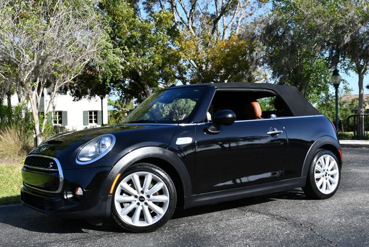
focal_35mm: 44
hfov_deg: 44.5
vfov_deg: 30.6
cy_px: 124
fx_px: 451
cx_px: 184
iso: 140
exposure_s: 1/250
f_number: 8
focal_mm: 22
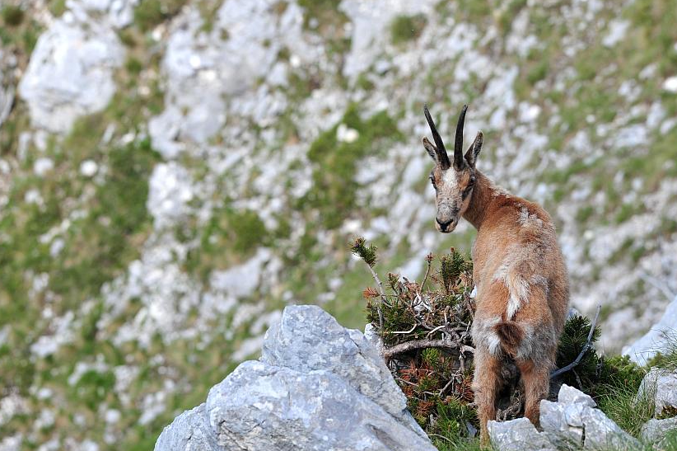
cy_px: 204
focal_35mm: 289
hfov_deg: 7.1
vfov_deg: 4.7
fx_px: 5431
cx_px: 354
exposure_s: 1/320
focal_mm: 250
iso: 400
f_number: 9
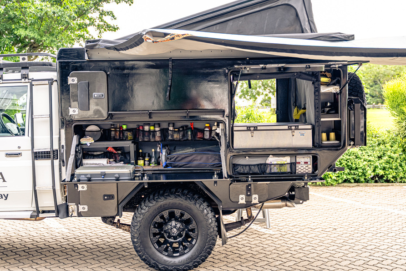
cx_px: 209
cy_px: 134
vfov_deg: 28.7
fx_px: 530
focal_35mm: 47
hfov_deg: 41.9
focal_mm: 41
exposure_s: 1/1250
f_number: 2.8
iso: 500
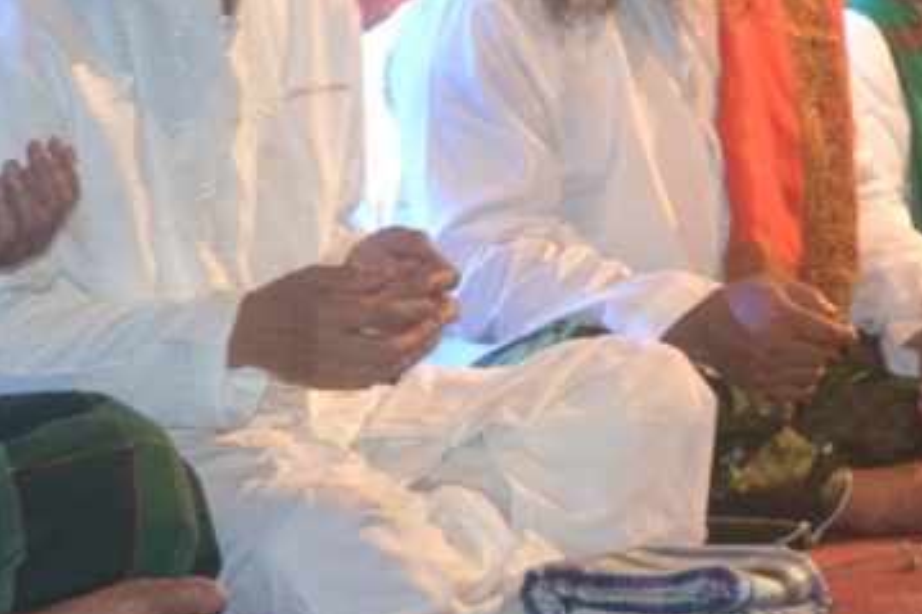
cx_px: 853
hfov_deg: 14.8
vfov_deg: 10.0
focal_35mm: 137
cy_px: 132
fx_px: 3507
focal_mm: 32
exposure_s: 1/60
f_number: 4.2
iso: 1800
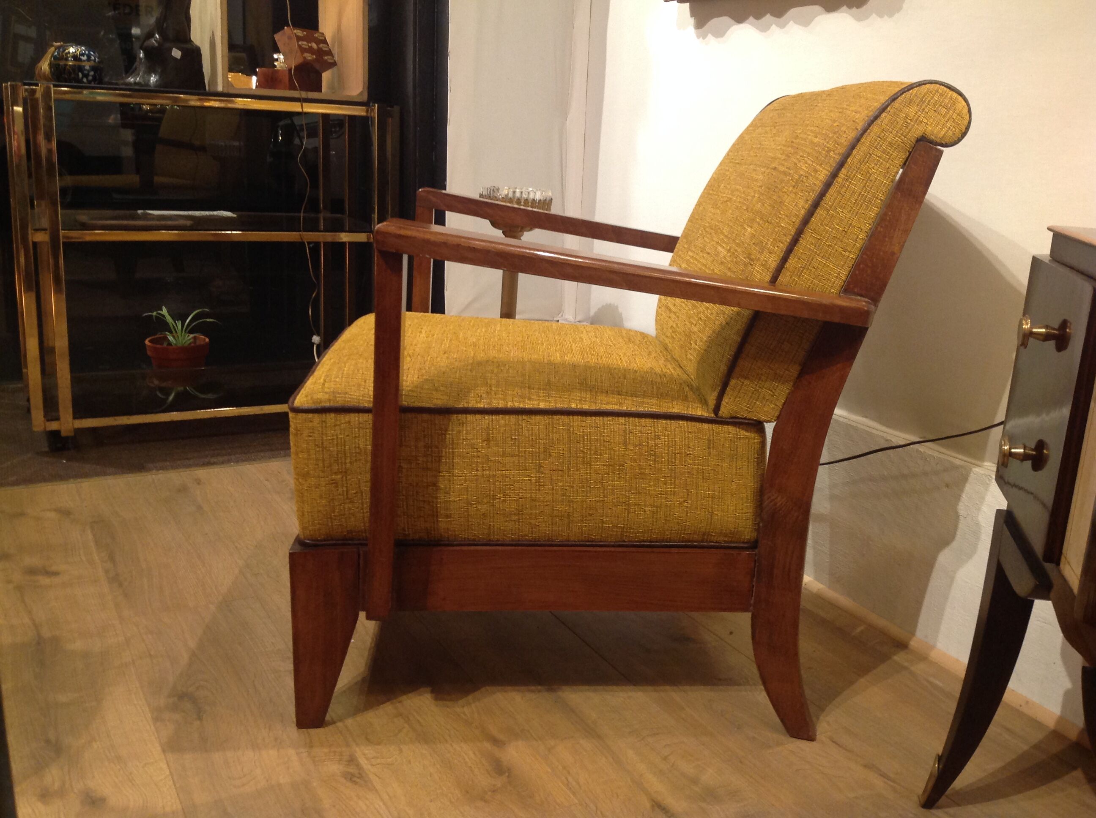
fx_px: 1107
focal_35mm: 35
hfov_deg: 52.7
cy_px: 409
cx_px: 548
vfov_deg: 40.6
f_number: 2.4
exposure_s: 1/15
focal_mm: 4.28
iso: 125
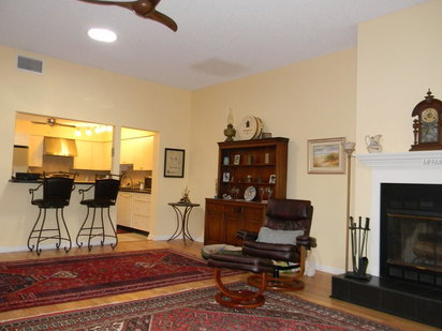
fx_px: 370
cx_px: 220
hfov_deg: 61.7
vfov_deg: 48.2
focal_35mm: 29
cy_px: 162
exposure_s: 1/31
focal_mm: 5
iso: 268
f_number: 3.5
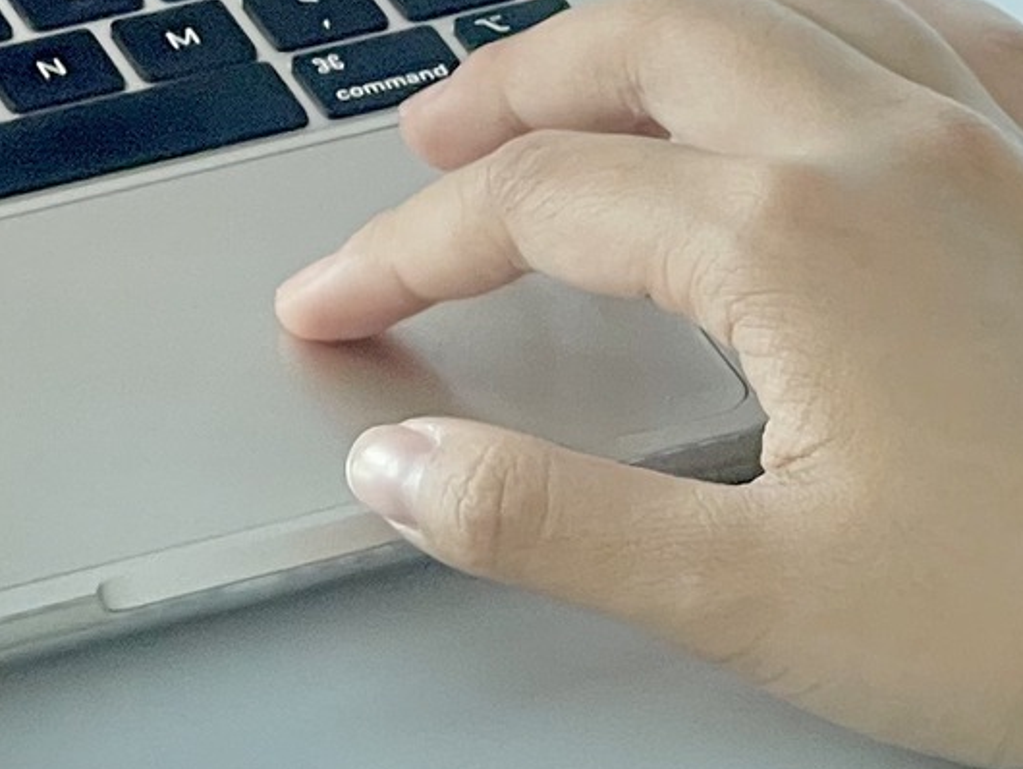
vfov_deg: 4.8
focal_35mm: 309
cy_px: -535
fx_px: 9136
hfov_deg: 6.4
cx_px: 398
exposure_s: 1/100
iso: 125
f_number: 2.2
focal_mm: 7.5
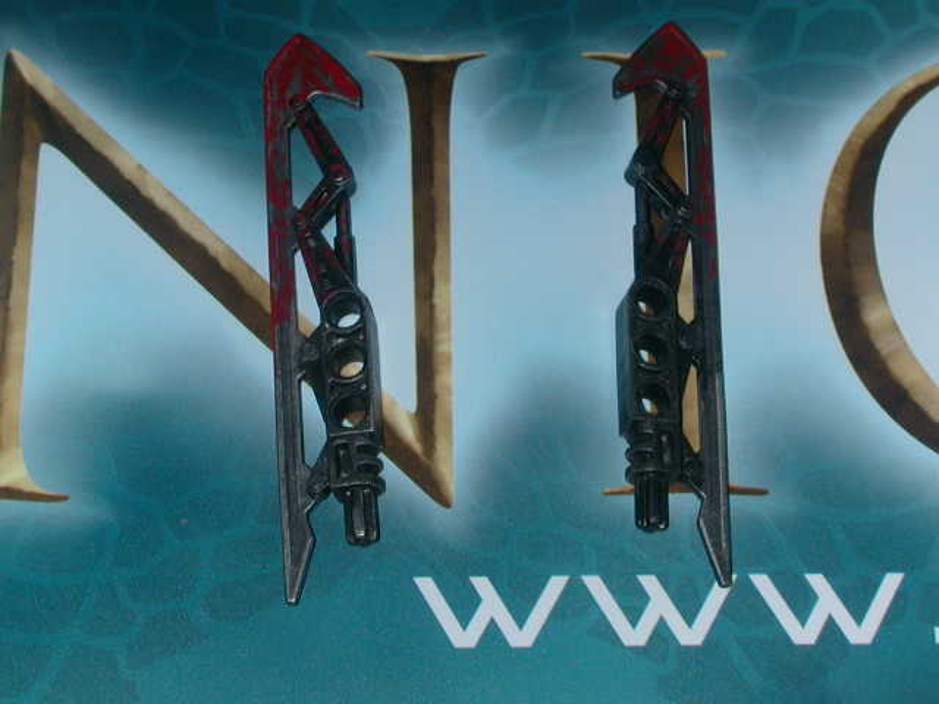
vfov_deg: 18.0
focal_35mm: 82
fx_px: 2224
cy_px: 352
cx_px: 470
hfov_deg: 23.8
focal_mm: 12.5
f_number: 6.8
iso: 100
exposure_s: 1/59.9
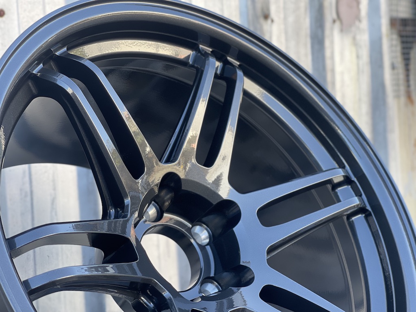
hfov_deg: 30.3
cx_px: 208
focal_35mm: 64
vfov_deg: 22.9
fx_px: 769
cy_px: 156
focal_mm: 7.5
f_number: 2.2
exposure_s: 1/121
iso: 50
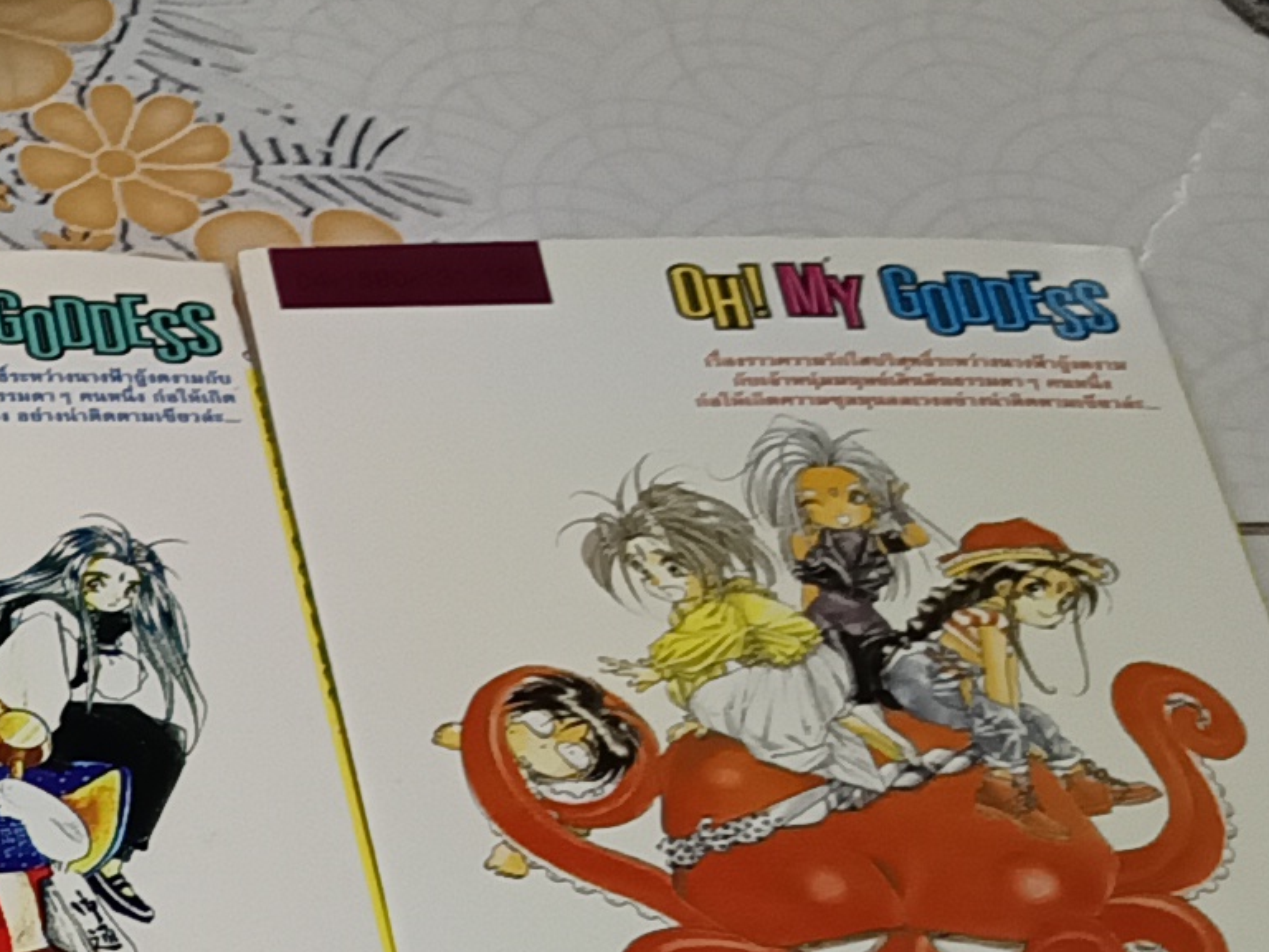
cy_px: 1266
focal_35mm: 125
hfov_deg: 14.0
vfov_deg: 11.5
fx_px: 4582
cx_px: -1026
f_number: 1.7
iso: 1234
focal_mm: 5.31
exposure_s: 1/50
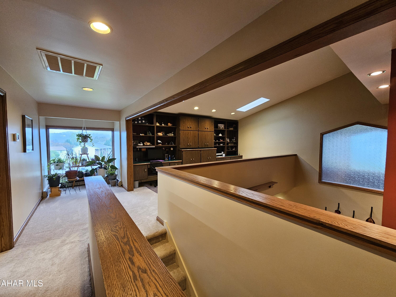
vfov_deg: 89.9
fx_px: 149
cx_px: 198
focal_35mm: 13
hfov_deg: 106.2
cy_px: 148
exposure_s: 1/30
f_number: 2.2
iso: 320
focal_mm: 2.2
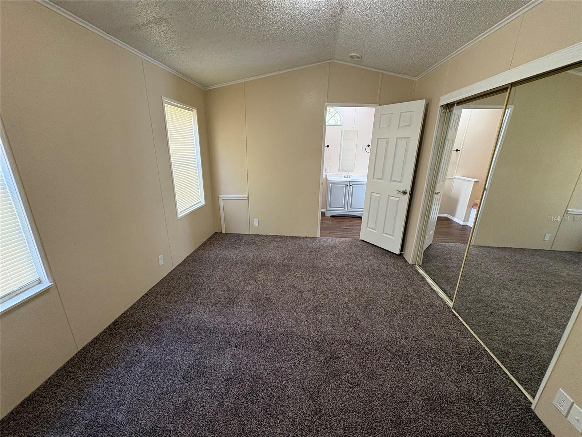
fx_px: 235
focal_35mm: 14
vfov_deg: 85.7
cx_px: 291
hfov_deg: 102.1
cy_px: 218
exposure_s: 1/60
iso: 200
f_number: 2.2
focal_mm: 2.22
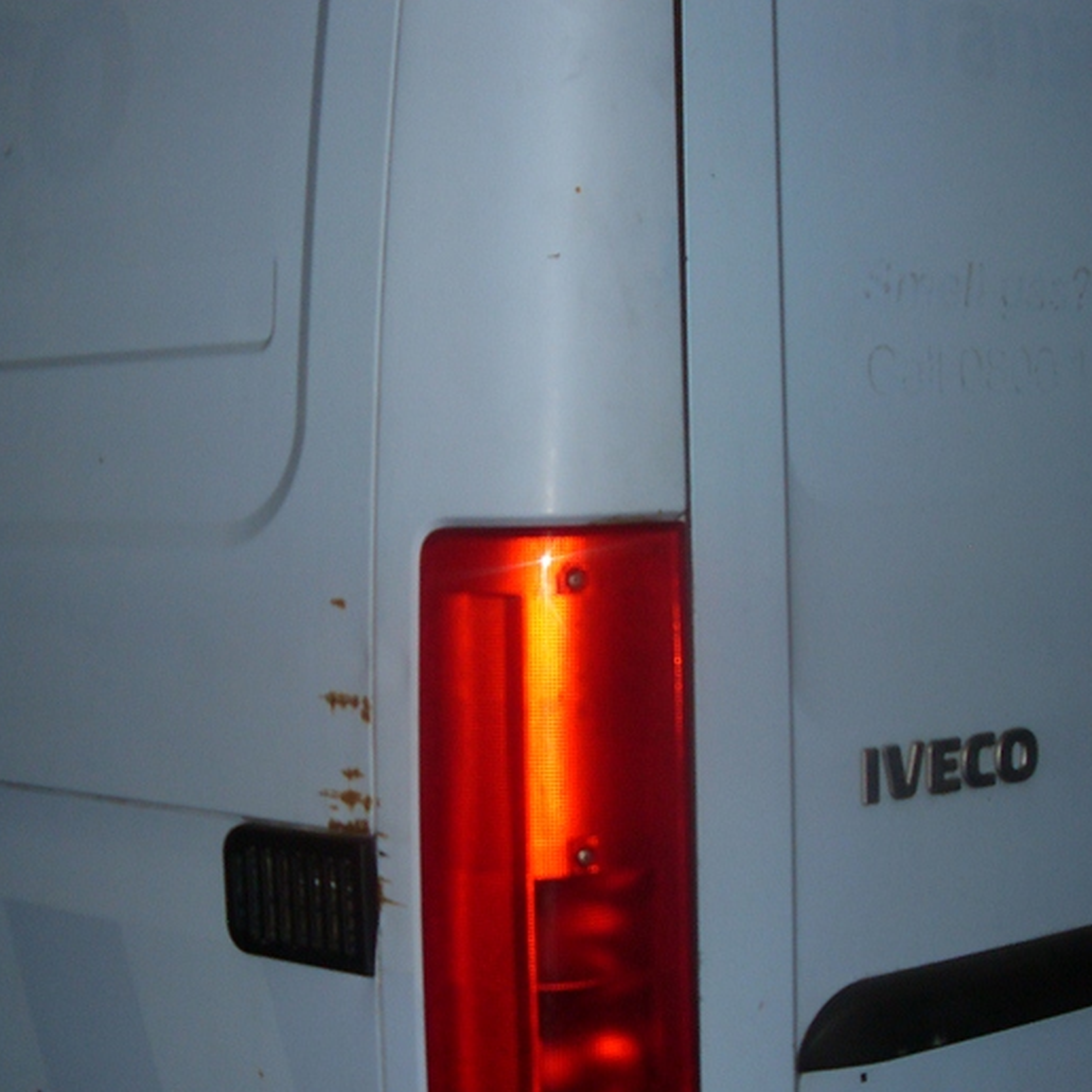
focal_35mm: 65
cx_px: 708
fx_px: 2320
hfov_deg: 26.4
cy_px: 744
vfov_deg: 26.3
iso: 100
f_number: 2.8
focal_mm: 6.3
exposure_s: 1/45
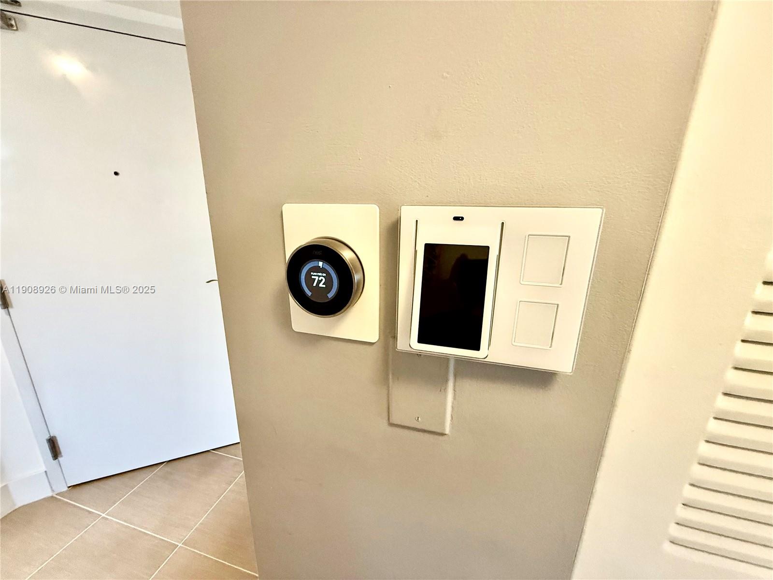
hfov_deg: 102.1
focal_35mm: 14
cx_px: 386
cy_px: 290
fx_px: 313
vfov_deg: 85.7
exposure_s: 1/120
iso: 320
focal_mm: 2.22
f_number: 2.2
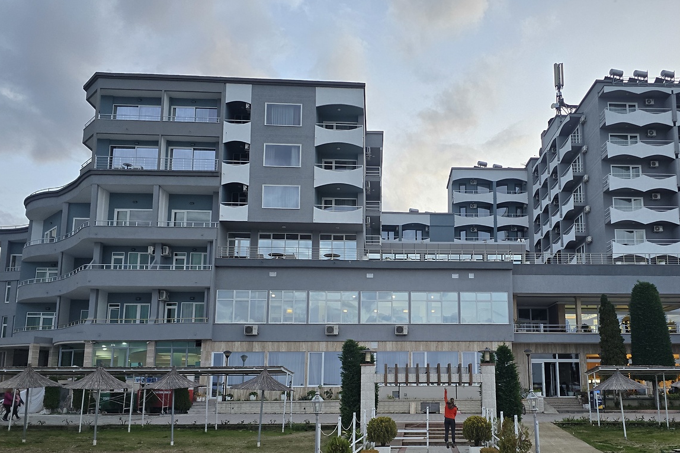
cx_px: 409
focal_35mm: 30
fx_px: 567
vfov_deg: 42.9
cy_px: 307
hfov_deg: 61.4
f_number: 1.7
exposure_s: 1/100
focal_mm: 6.3
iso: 160
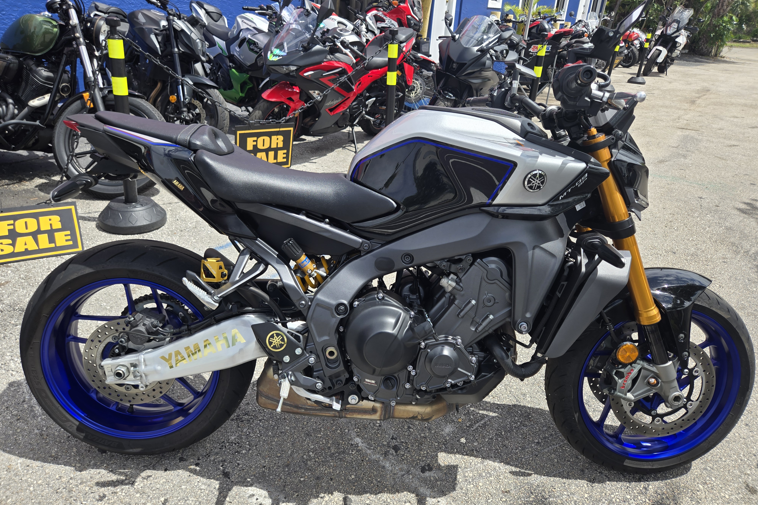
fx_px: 505
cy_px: 246
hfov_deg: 73.7
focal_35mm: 24
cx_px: 379
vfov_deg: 53.1
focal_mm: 5.4
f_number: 1.8
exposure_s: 1/1286
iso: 25
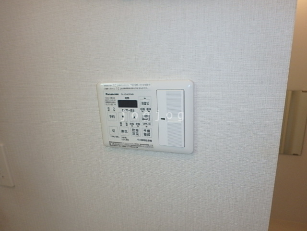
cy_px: 116
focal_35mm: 21
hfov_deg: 79.0
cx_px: 154
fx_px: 186
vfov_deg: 63.4
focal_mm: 3.7
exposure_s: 1/30
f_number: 3.5
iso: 200
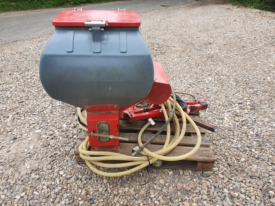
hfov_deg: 67.3
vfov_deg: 53.1
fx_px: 207
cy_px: 103
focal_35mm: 26
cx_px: 138
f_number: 2.4
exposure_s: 1/288
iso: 50
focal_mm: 4.32
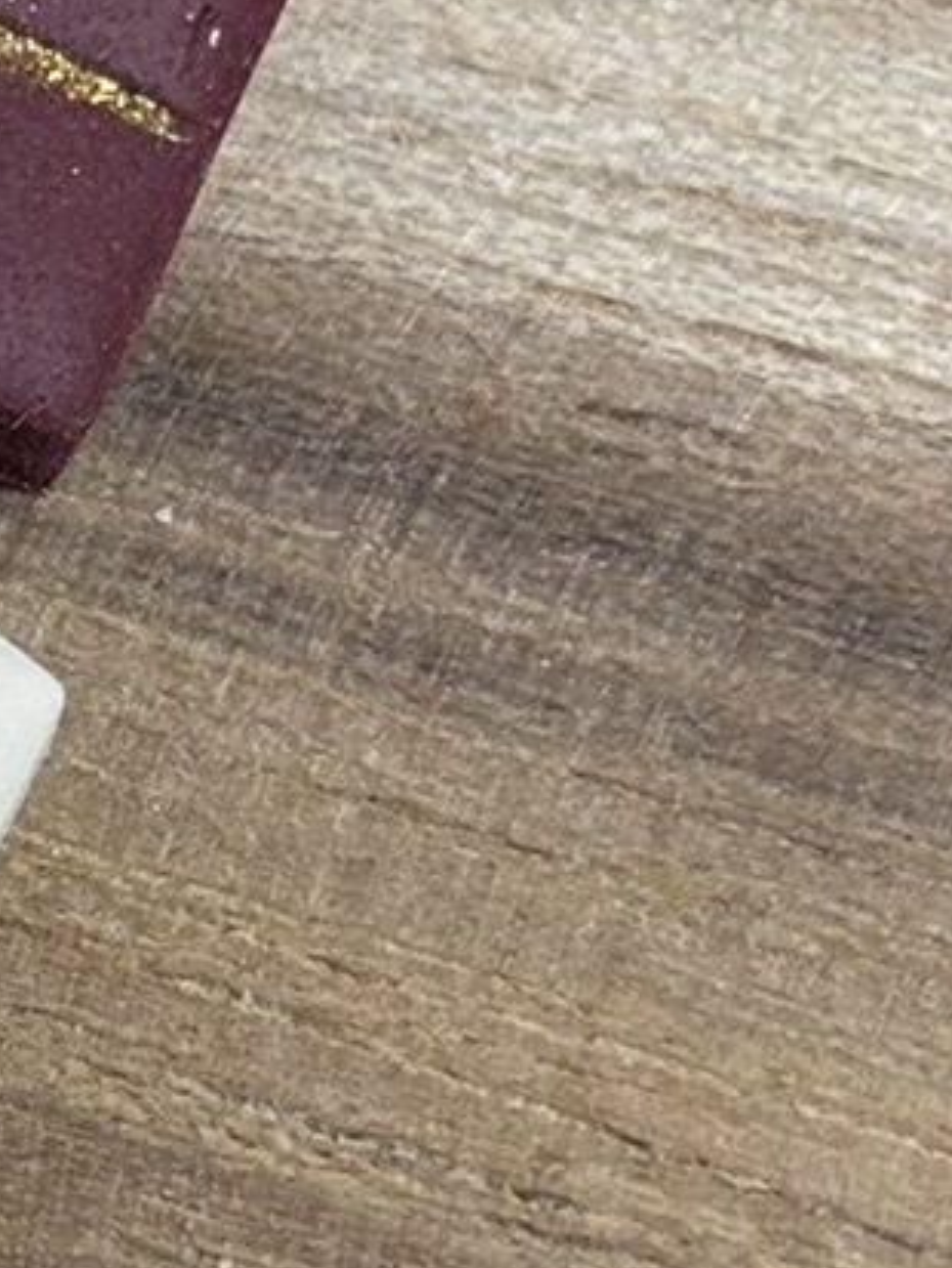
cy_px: 629
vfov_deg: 7.7
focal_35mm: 258
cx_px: -442
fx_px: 9456
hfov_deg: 5.7
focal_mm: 5.96
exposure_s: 1/50
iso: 40
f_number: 1.6
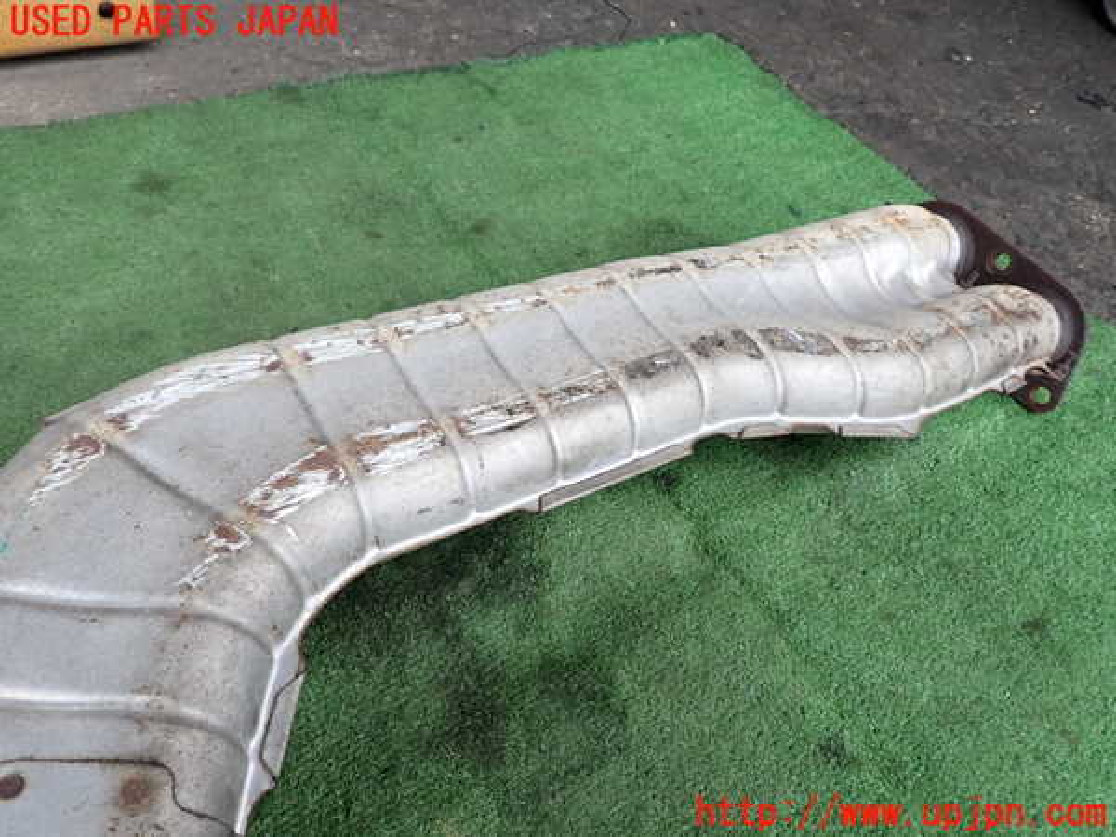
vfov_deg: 54.9
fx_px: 806
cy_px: 418
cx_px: 558
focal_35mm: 25
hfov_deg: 69.4
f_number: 2.8
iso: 100
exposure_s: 1/160
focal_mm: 4.5
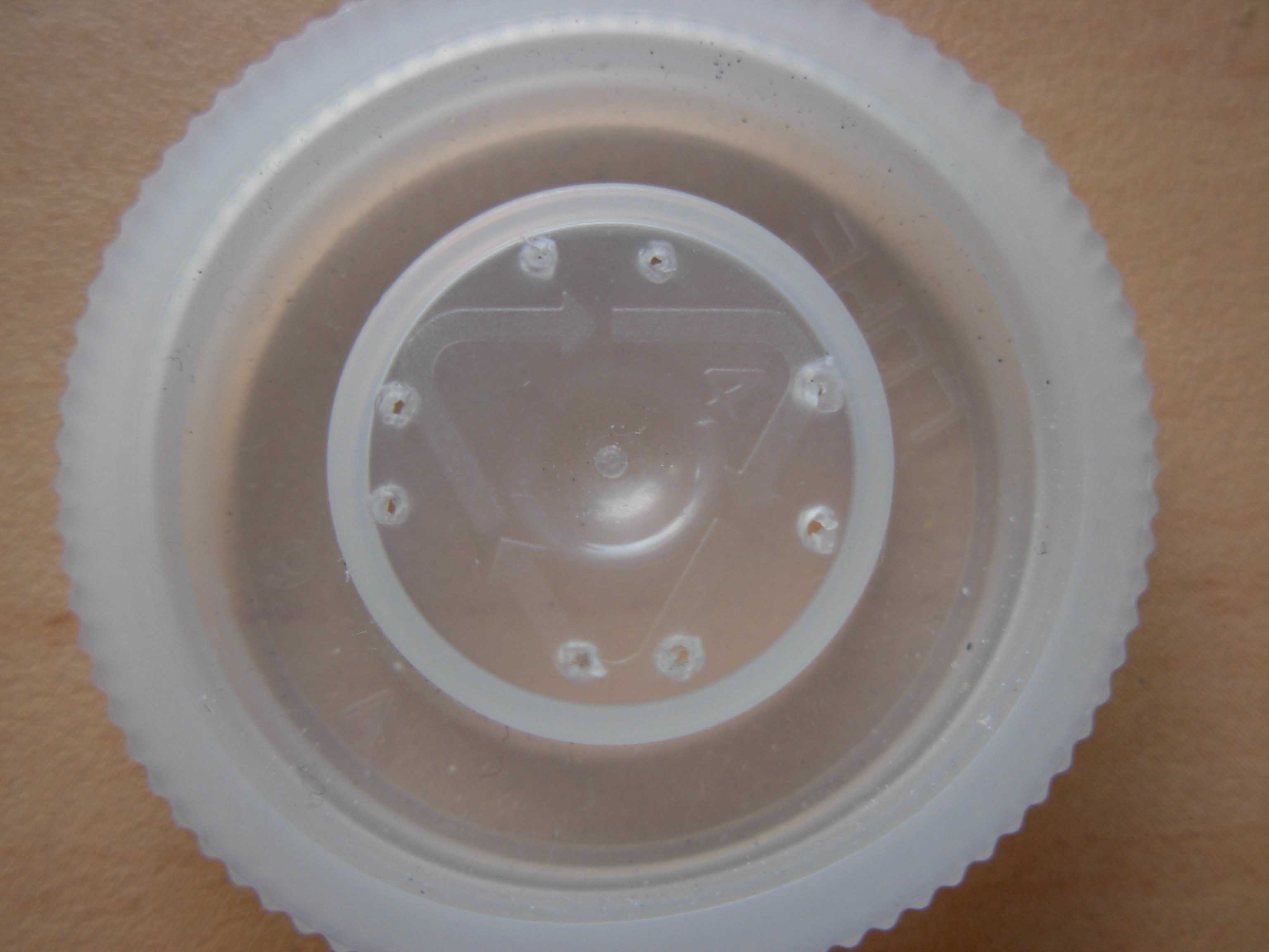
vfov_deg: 37.7
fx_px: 1393
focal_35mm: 38
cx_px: 634
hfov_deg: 49.0
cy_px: 476
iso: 79
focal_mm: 6.3
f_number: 2.9
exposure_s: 1/69.7
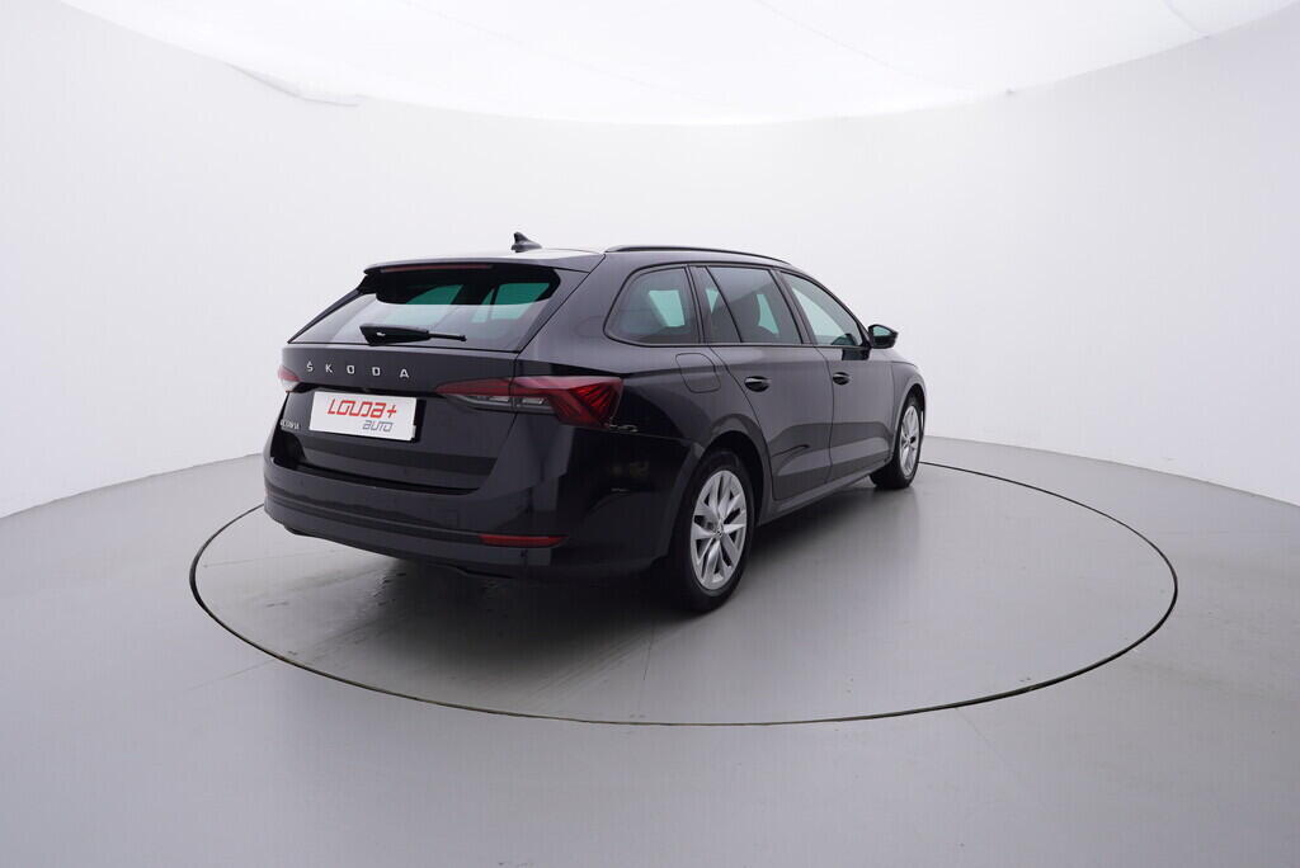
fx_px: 813
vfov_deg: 56.2
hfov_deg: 77.3
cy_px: 434
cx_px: 650
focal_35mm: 22
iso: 200
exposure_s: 1/80
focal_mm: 15
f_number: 5
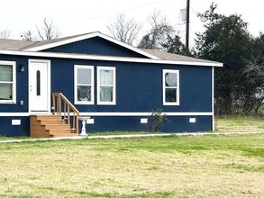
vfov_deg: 18.0
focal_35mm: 82
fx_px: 626
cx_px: 40
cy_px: 105
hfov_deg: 23.4
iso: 64
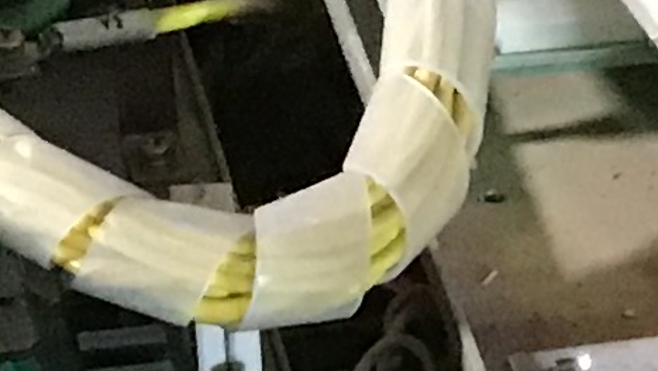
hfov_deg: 9.0
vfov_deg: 4.9
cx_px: 868
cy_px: 1040
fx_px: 4119
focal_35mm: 236
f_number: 2.4
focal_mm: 3.3
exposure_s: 1/30
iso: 250
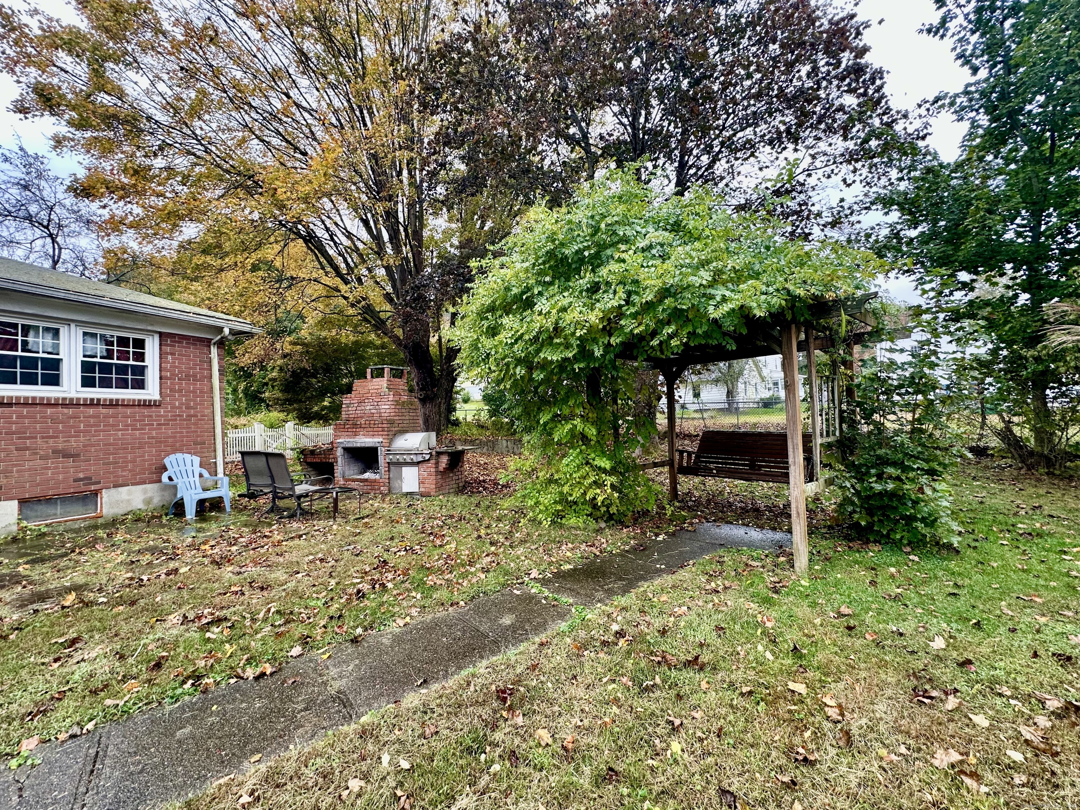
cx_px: 540
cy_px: 405
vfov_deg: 85.7
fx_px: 437
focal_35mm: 14
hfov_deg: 102.1
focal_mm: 2.22
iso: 80
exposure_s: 1/99
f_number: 2.2
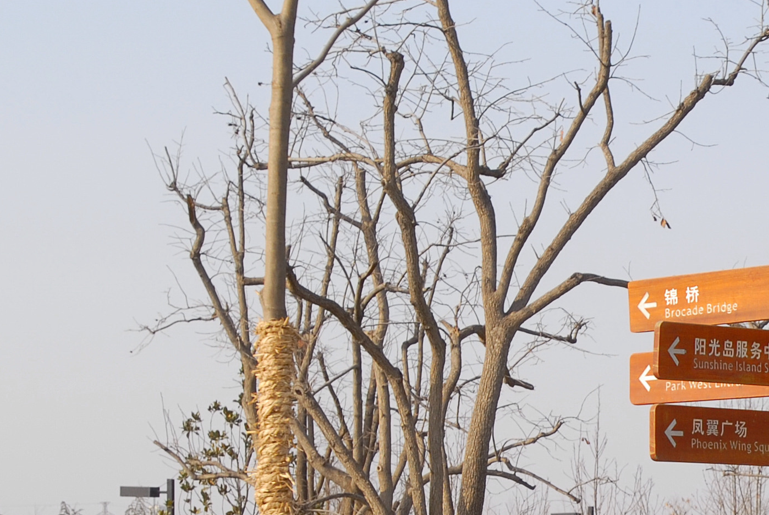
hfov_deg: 13.8
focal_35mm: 145
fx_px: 3109
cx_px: 864
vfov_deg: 9.4
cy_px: 592
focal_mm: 35
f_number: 7.1
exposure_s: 1/180
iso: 100
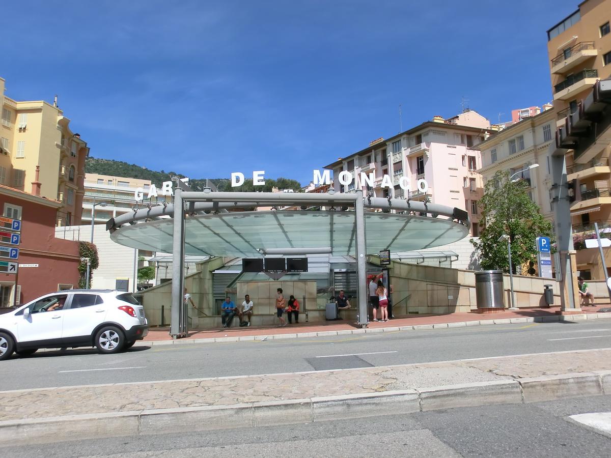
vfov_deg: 46.8
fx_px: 530
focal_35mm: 30
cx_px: 306
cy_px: 229
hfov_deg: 60.0
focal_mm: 5.25
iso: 80
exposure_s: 1/200
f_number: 8.8
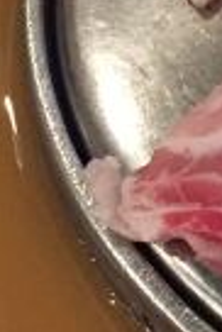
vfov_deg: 13.2
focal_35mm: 155
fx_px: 1430
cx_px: 560
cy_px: 120
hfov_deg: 8.1
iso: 320
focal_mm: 4.15
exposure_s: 1/17
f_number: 2.2
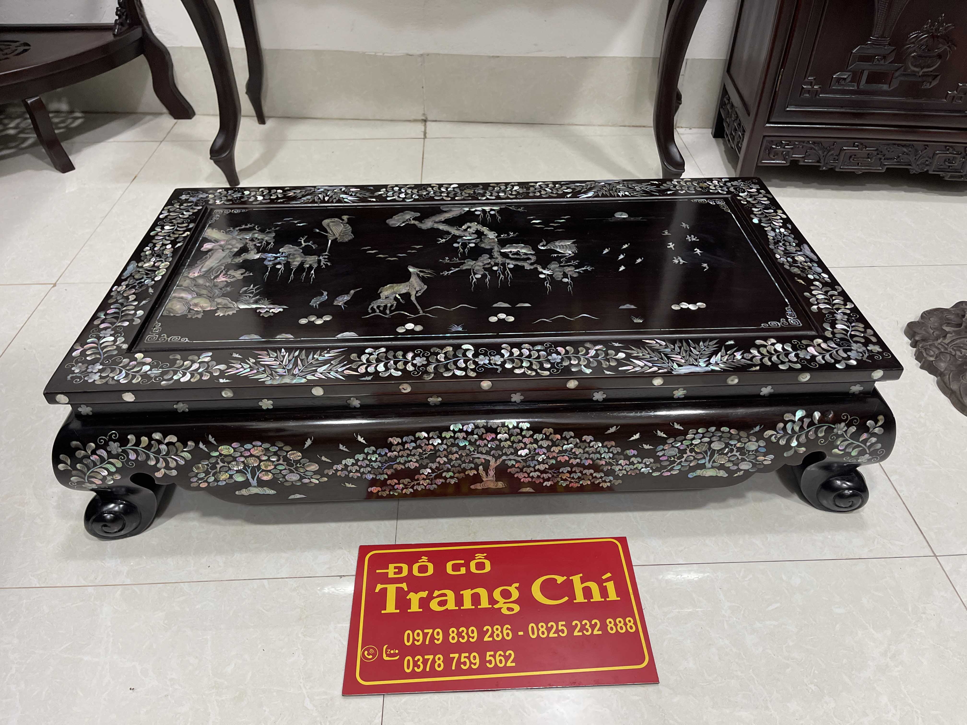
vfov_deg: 54.9
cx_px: 484
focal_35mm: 25
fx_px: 698
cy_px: 362
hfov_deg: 69.4
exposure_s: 1/51
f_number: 1.6
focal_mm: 5.1
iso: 160
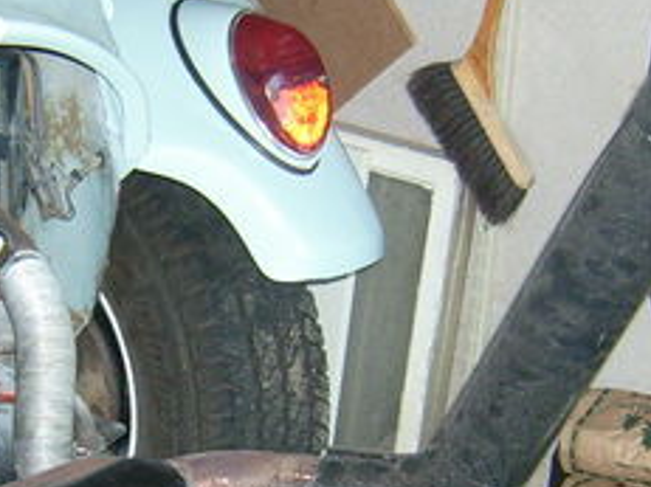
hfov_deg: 20.1
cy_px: 346
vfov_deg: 15.2
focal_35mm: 97
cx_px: 161
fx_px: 1823
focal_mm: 5.95
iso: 100
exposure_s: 1/60
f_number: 2.8
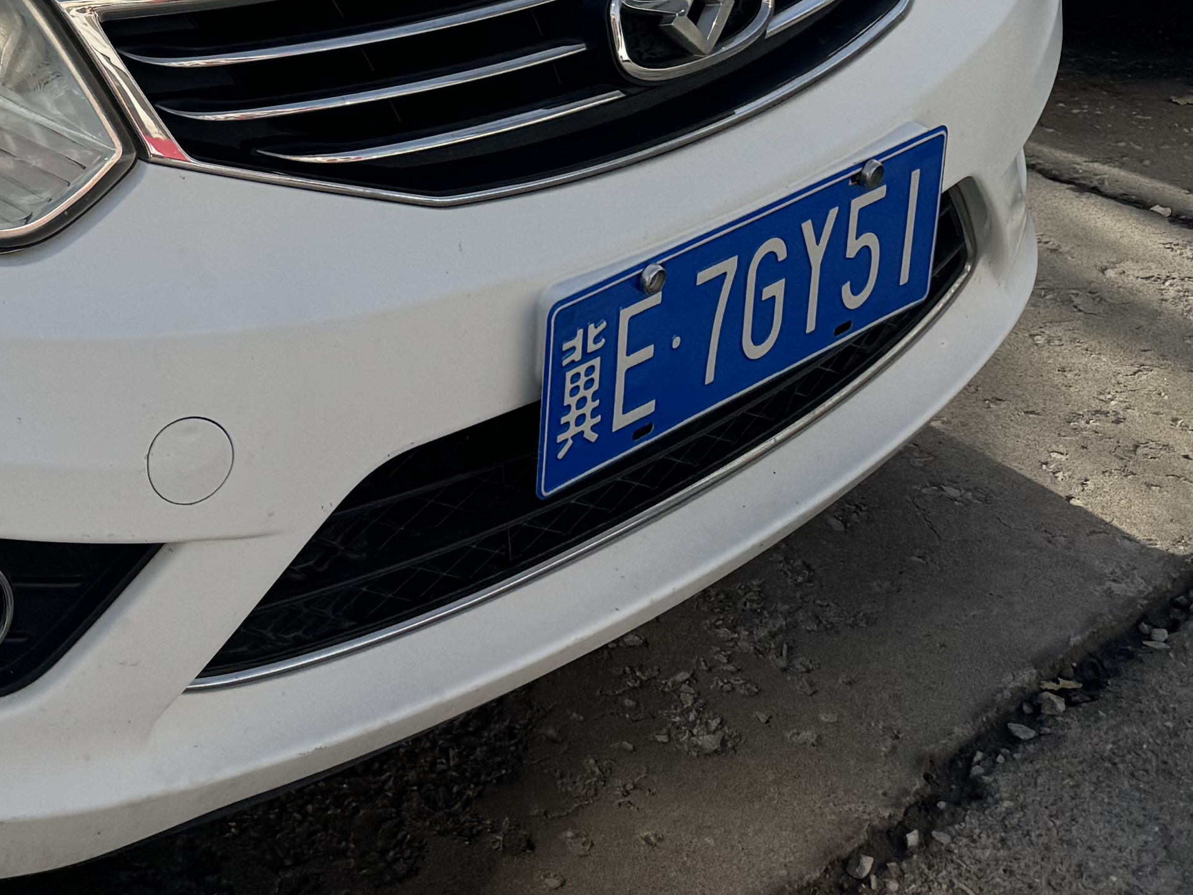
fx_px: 2481
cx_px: -338
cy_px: -156
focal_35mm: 72
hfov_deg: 23.9
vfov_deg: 19.4
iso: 80
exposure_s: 1/6410
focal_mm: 6.76
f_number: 1.78
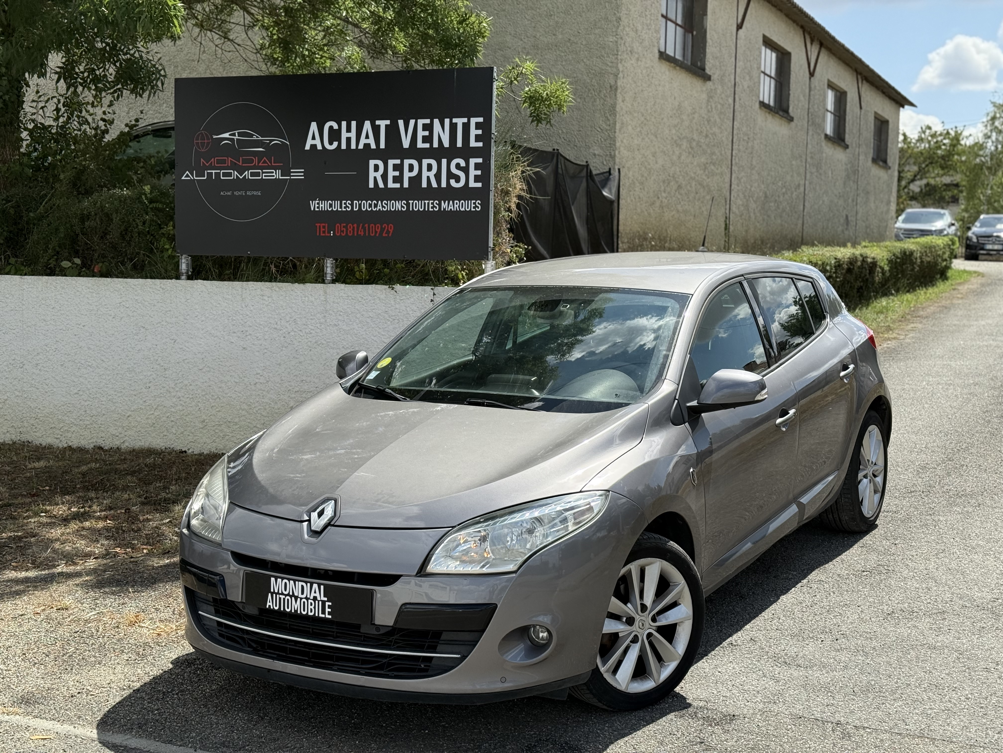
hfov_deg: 39.7
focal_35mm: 48
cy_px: 376
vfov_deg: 30.3
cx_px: 502
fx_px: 1391
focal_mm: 6.76
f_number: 1.78
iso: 100
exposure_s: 1/4878
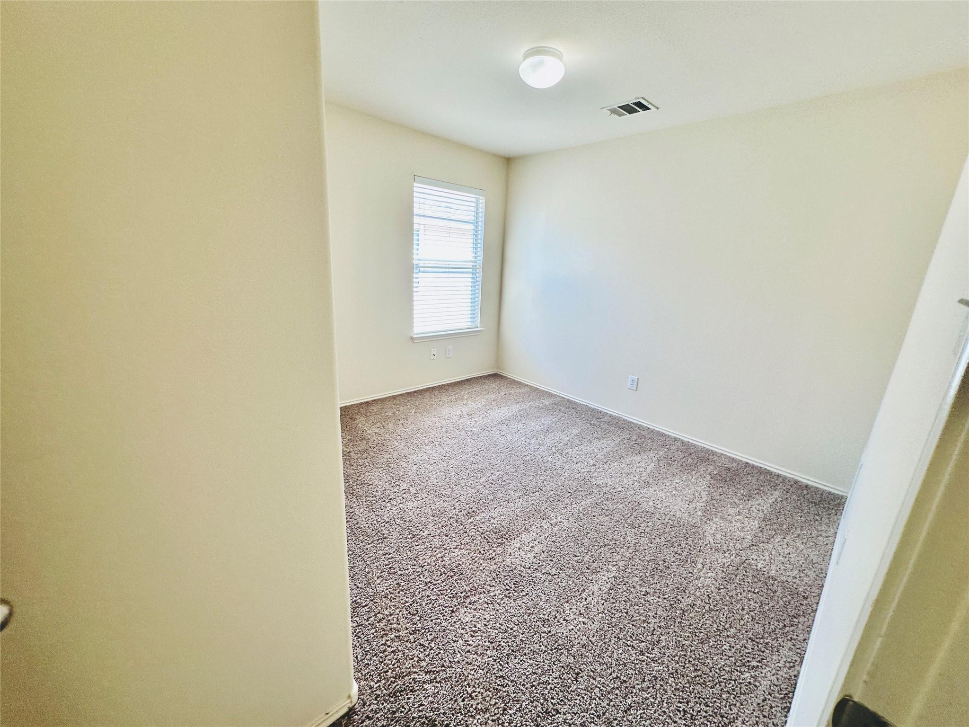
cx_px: 484
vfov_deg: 85.7
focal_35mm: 14
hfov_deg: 102.1
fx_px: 392
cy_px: 364
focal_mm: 2.22
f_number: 2.2
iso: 125
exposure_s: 1/120
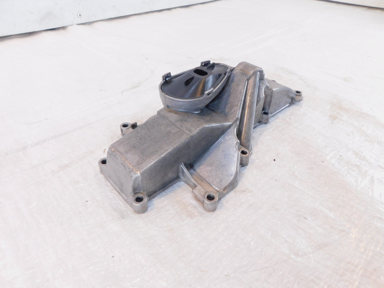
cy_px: 144
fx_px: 255
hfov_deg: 73.9
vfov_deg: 58.9
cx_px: 192
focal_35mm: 23
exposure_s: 1/30
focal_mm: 4
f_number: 3
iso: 200
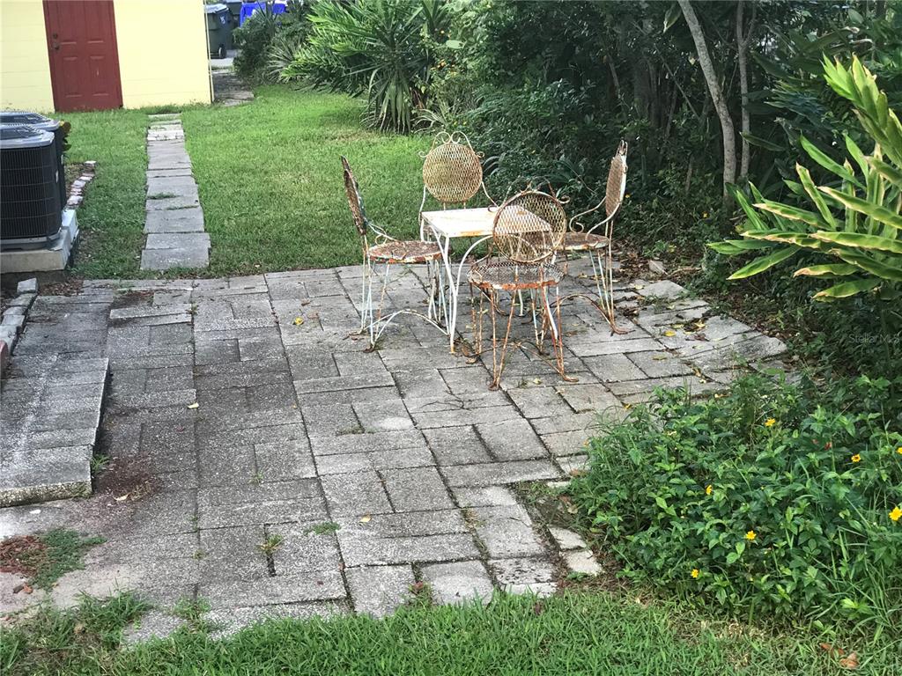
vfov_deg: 25.7
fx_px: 1485
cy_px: 338
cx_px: 451
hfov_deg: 33.8
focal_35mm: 57
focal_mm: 6.6
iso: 32
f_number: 2.8
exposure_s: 1/60
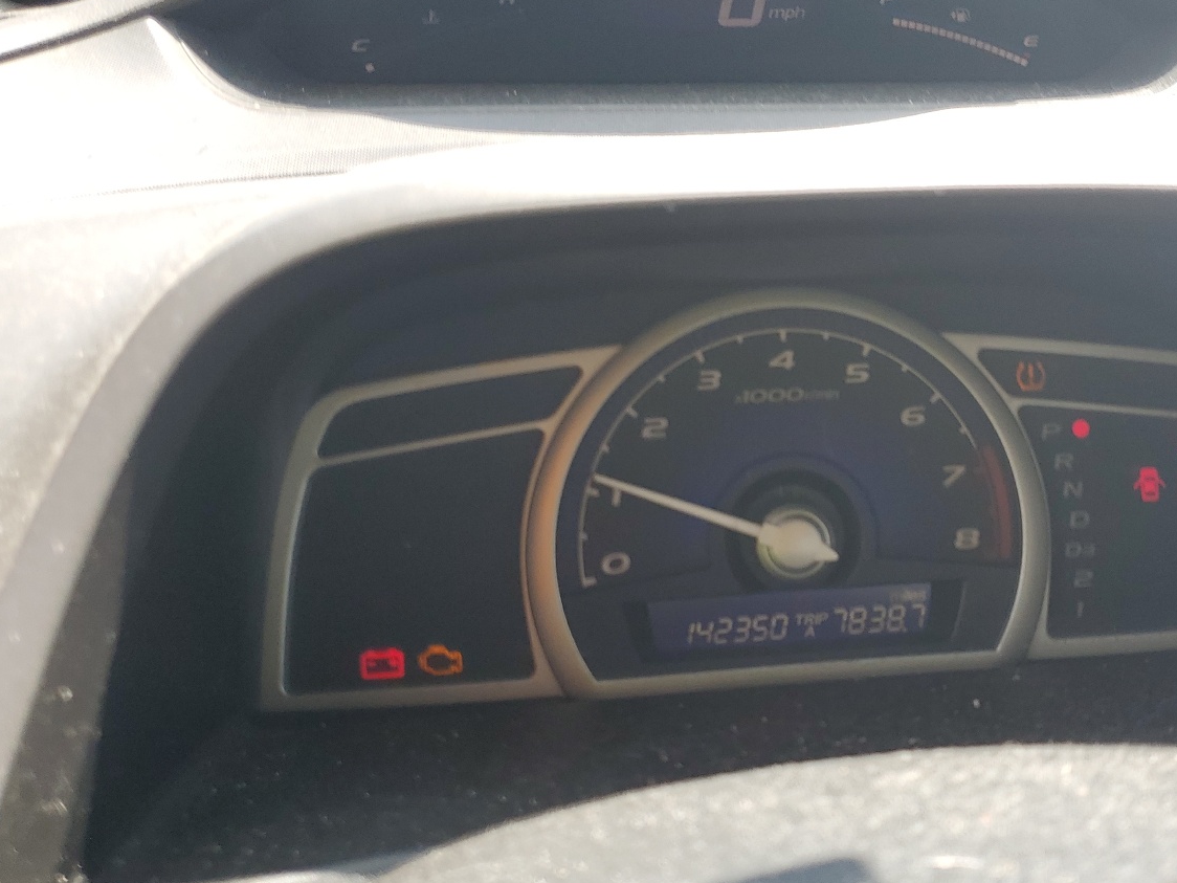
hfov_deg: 49.0
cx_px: 815
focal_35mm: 37
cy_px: 452
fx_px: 1258
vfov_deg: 38.7
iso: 50
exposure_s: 1/333
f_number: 1.5
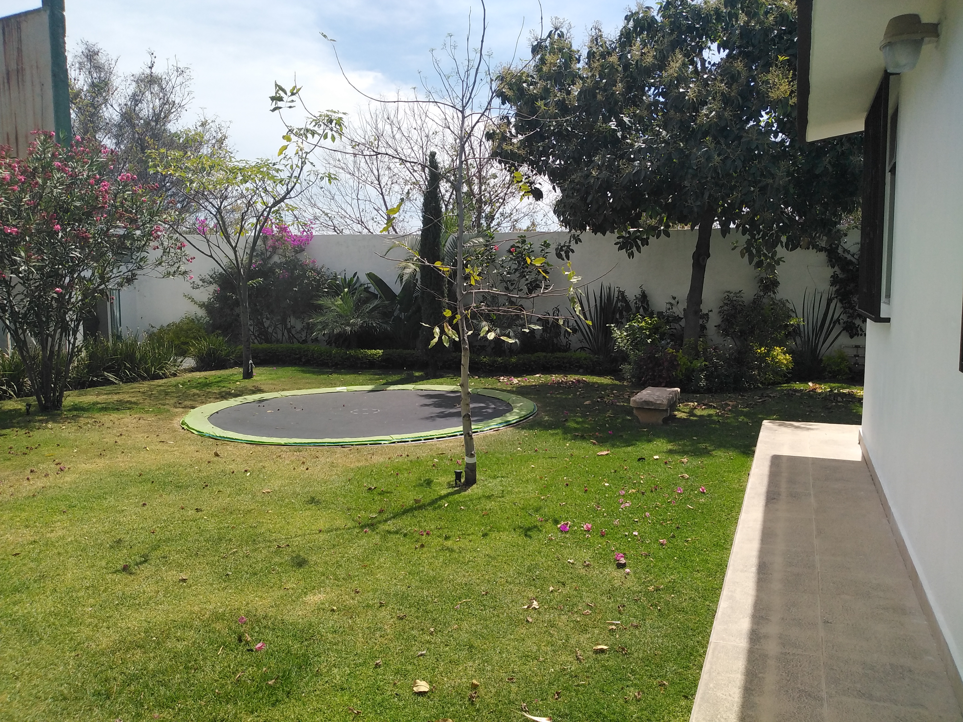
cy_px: 361
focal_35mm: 26
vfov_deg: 53.1
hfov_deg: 67.3
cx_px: 482
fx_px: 723
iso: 100
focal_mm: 3.62
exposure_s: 1/1467
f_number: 1.8
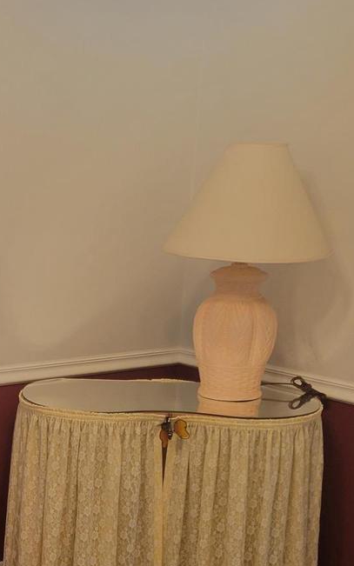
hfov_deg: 18.6
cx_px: -110
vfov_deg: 30.8
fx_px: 1003
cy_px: 443
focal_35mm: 65
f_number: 1.8
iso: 200
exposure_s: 1/120
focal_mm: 5.4
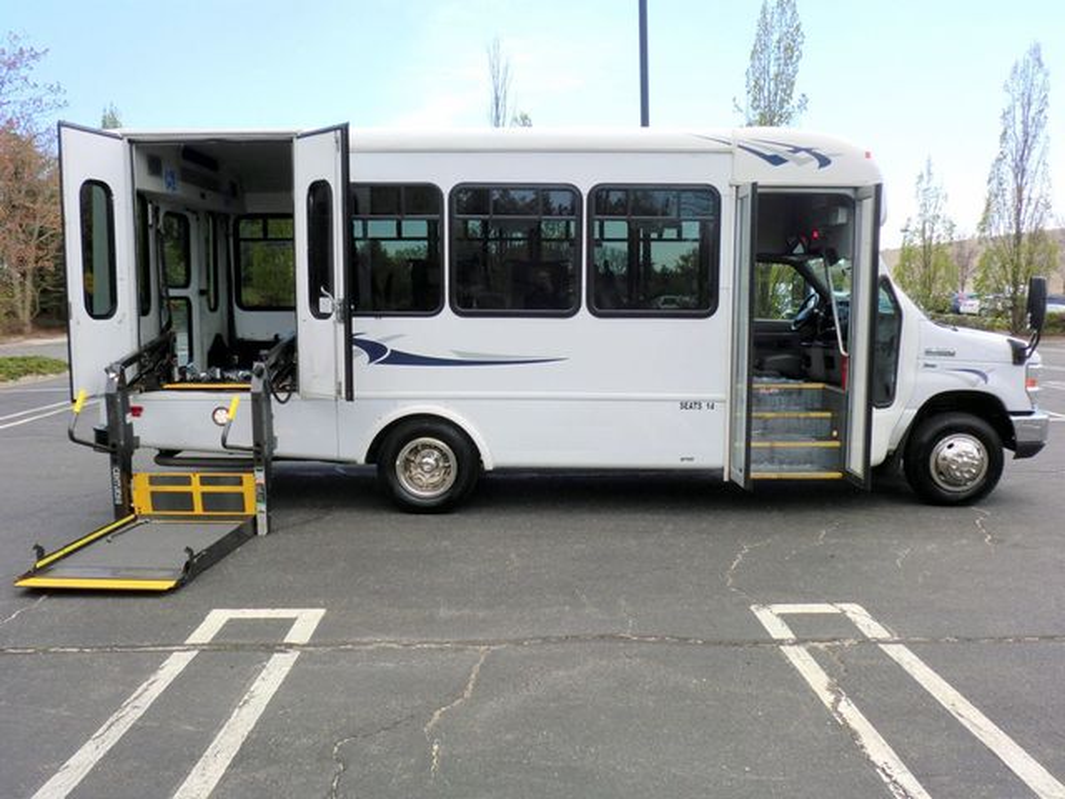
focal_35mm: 32
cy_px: 400
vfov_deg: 44.2
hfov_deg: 56.8
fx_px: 985
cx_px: 532
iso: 50
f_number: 3.5
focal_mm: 5.8
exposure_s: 1/400
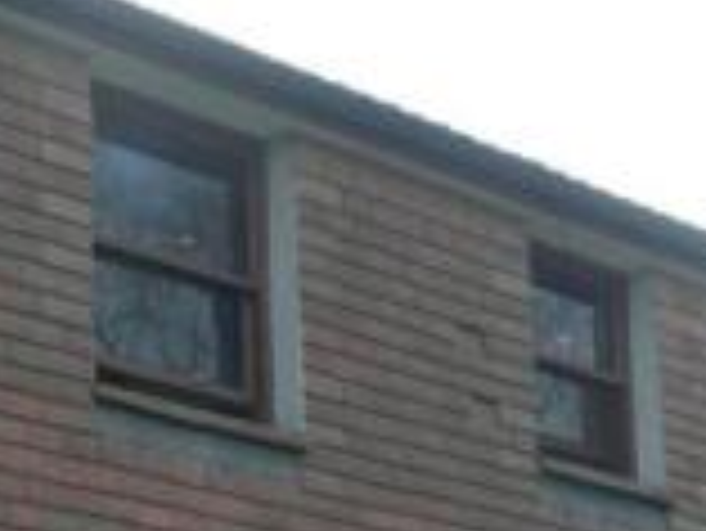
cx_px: 753
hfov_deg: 15.3
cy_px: 749
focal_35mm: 126
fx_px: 2572
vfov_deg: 11.4
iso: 100
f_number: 3.6
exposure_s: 1/400
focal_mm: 5.5
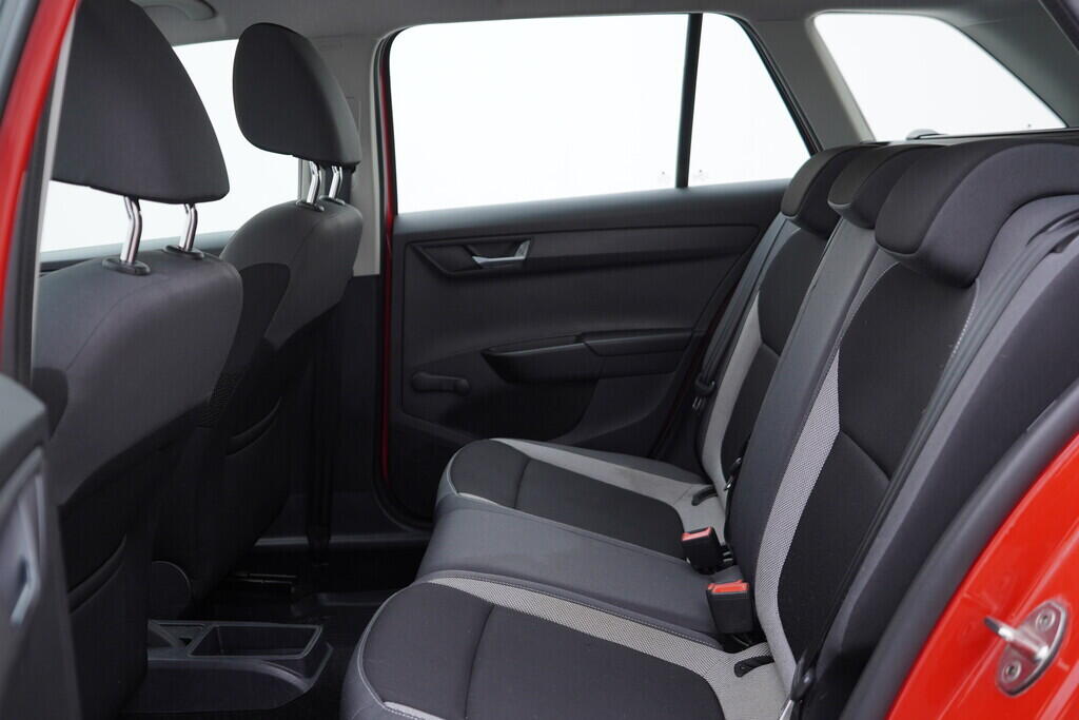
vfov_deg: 36.9
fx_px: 1079
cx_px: 540
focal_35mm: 36
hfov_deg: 53.1
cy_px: 360
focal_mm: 24
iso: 125
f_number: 3.2
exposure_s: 1/40
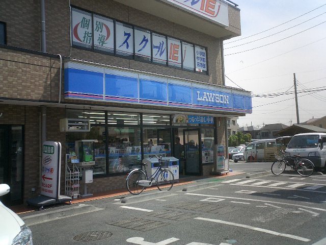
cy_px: 122
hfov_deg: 50.1
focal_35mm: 37
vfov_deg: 38.7
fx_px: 348
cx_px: 163
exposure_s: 1/1000
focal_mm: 5.6
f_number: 3.5
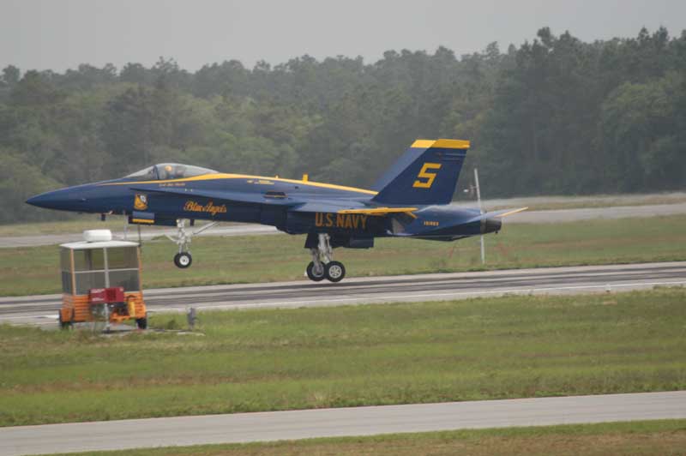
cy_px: 228
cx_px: 343
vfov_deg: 3.0
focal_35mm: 450
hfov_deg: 4.6
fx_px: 8568
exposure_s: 1/1500
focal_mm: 300
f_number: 5.6
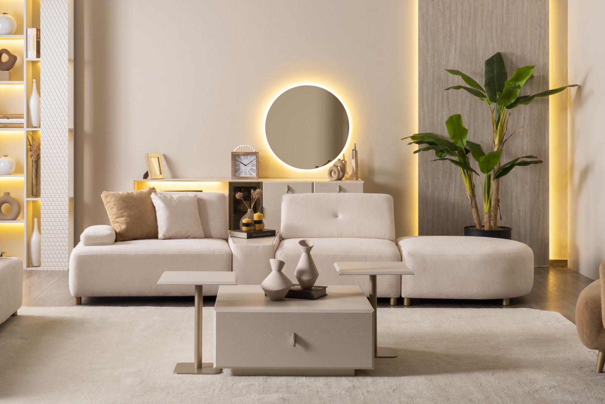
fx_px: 739
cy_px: 202
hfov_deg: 44.5
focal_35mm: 44
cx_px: 302
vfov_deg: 30.5
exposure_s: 1/1.25
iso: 100
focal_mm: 44
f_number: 13
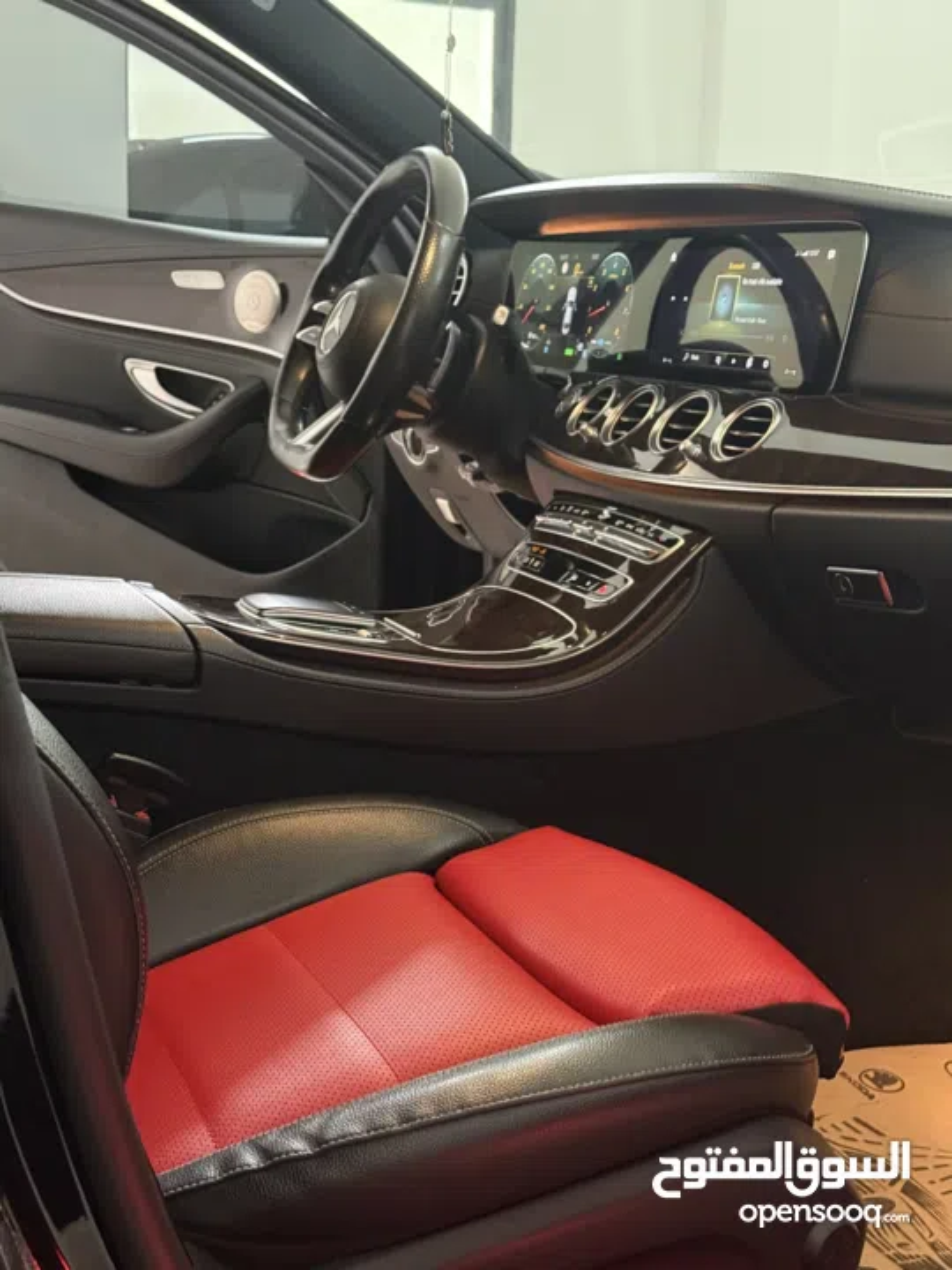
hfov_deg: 30.3
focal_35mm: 48
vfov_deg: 39.7
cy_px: 635
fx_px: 1760
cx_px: 476
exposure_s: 1/25
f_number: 1.78
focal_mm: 6.76
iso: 640
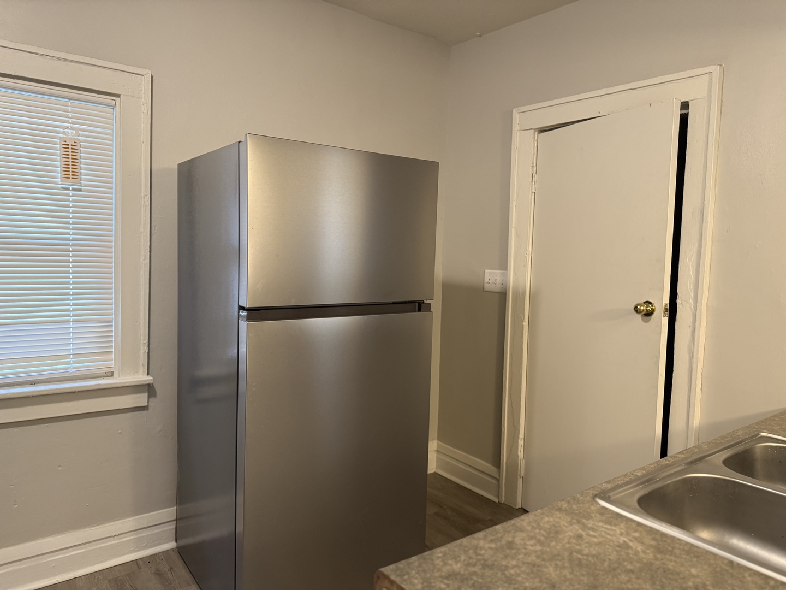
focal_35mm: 24
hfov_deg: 71.6
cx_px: 393
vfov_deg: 56.8
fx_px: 545
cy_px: 295
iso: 320
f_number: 1.78
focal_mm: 6.76
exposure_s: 1/60
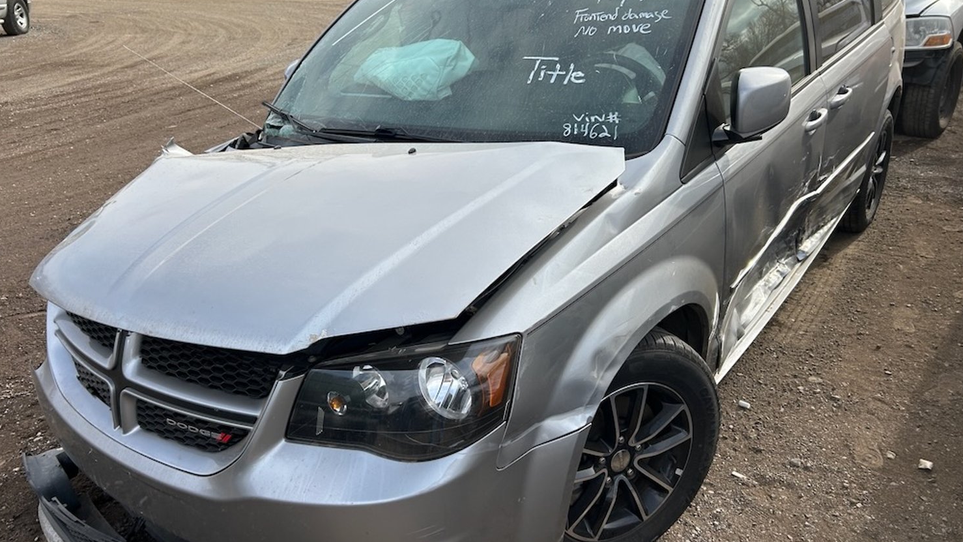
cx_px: 475
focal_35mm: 29
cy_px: 250
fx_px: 740
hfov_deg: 66.1
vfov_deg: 40.1
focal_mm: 5.7
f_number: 1.5
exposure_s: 1/2208
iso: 50
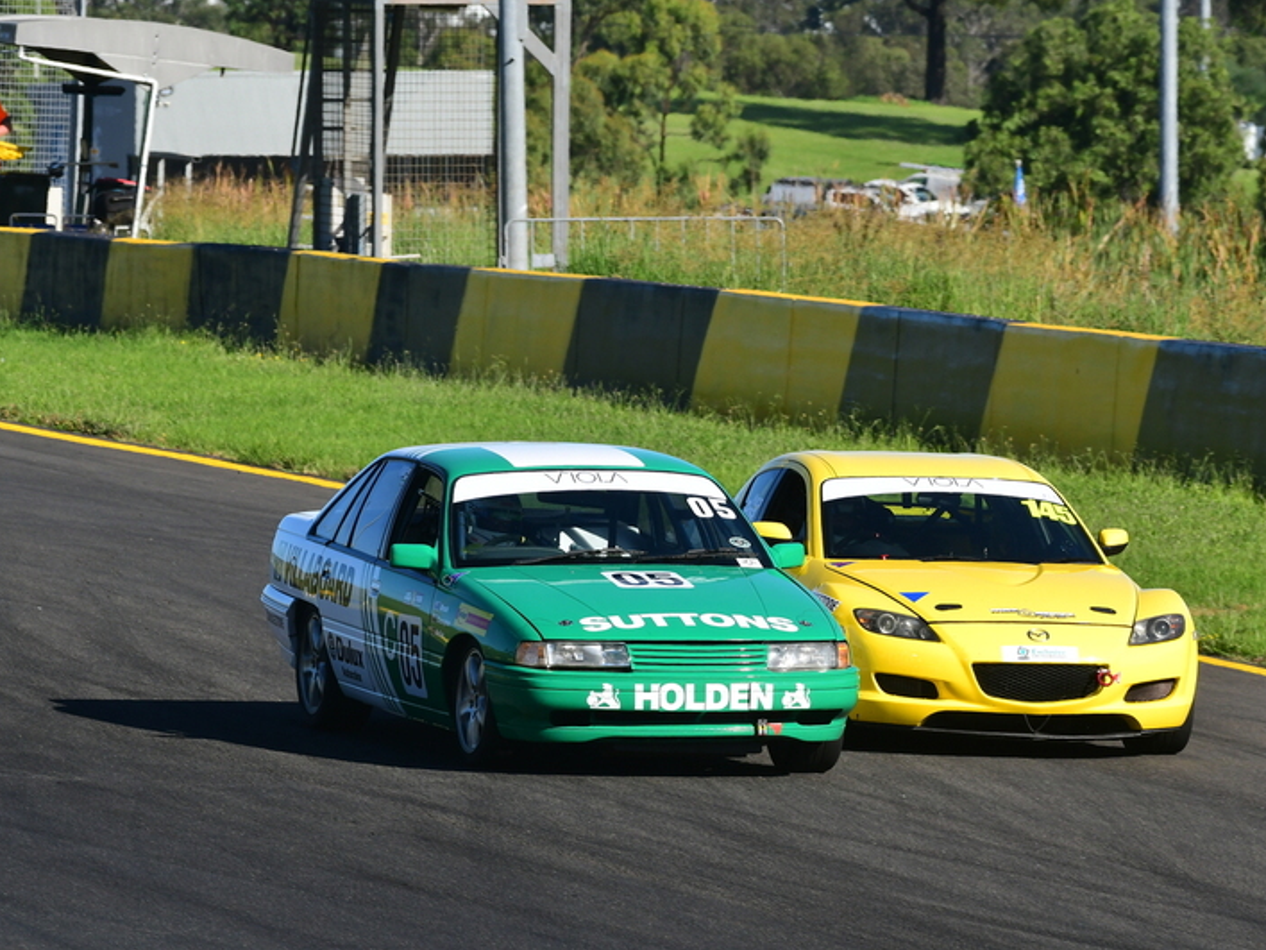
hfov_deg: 4.5
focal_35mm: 440
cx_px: 681
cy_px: 475
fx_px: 16092
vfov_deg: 3.4
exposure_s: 1/640
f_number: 11
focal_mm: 270
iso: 500
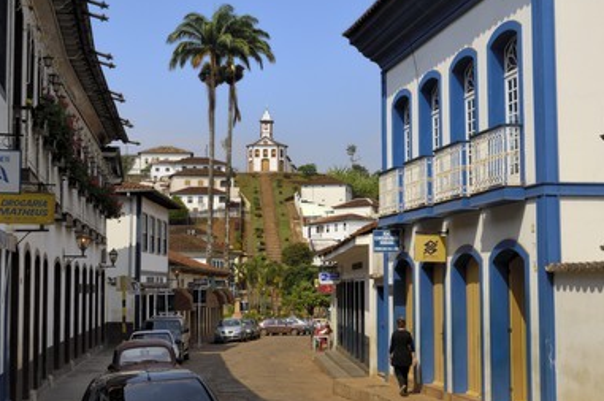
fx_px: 1056
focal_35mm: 63
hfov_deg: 31.9
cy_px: 200
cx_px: 331
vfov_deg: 21.5
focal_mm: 38
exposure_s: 1/125
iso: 100
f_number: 13
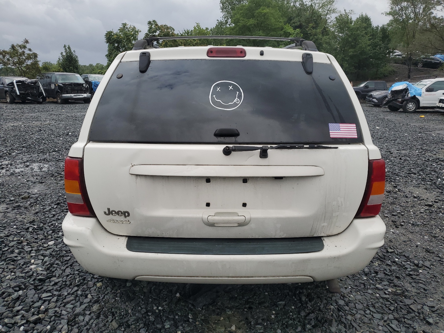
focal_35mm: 26
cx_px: 222
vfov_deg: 53.1
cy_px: 166
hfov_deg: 67.3
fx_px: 333
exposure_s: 1/2000
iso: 50
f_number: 1.5
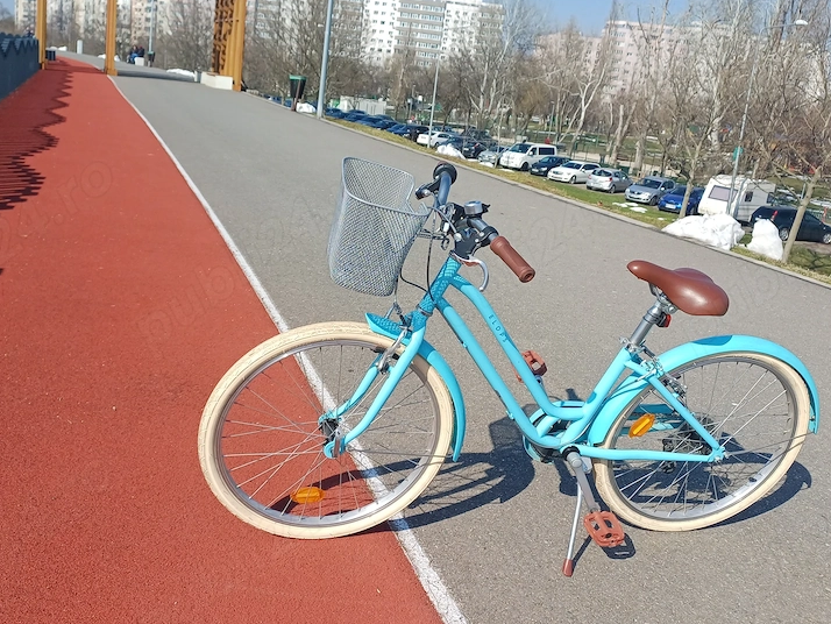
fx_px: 841
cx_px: 396
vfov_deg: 40.7
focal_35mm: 35
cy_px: 275
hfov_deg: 52.6
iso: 50
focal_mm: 4.65
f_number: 1.8
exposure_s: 1/1259
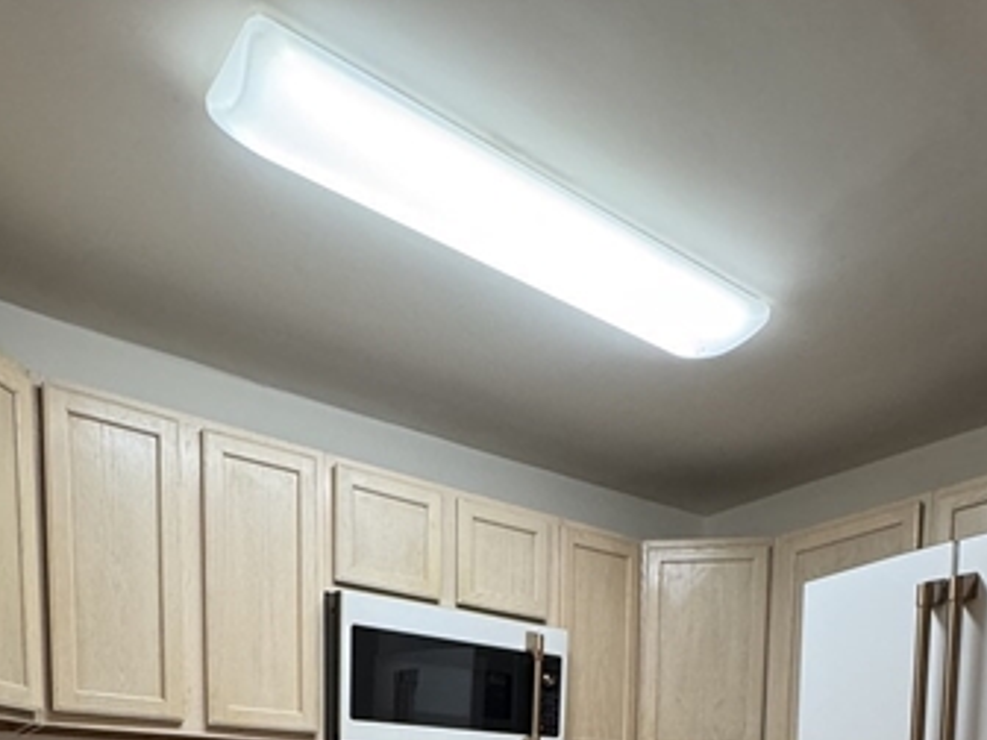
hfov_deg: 56.7
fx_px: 912
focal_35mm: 32
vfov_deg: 34.1
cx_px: 540
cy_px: 919
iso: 250
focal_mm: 2.22
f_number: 2.2
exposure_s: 1/120
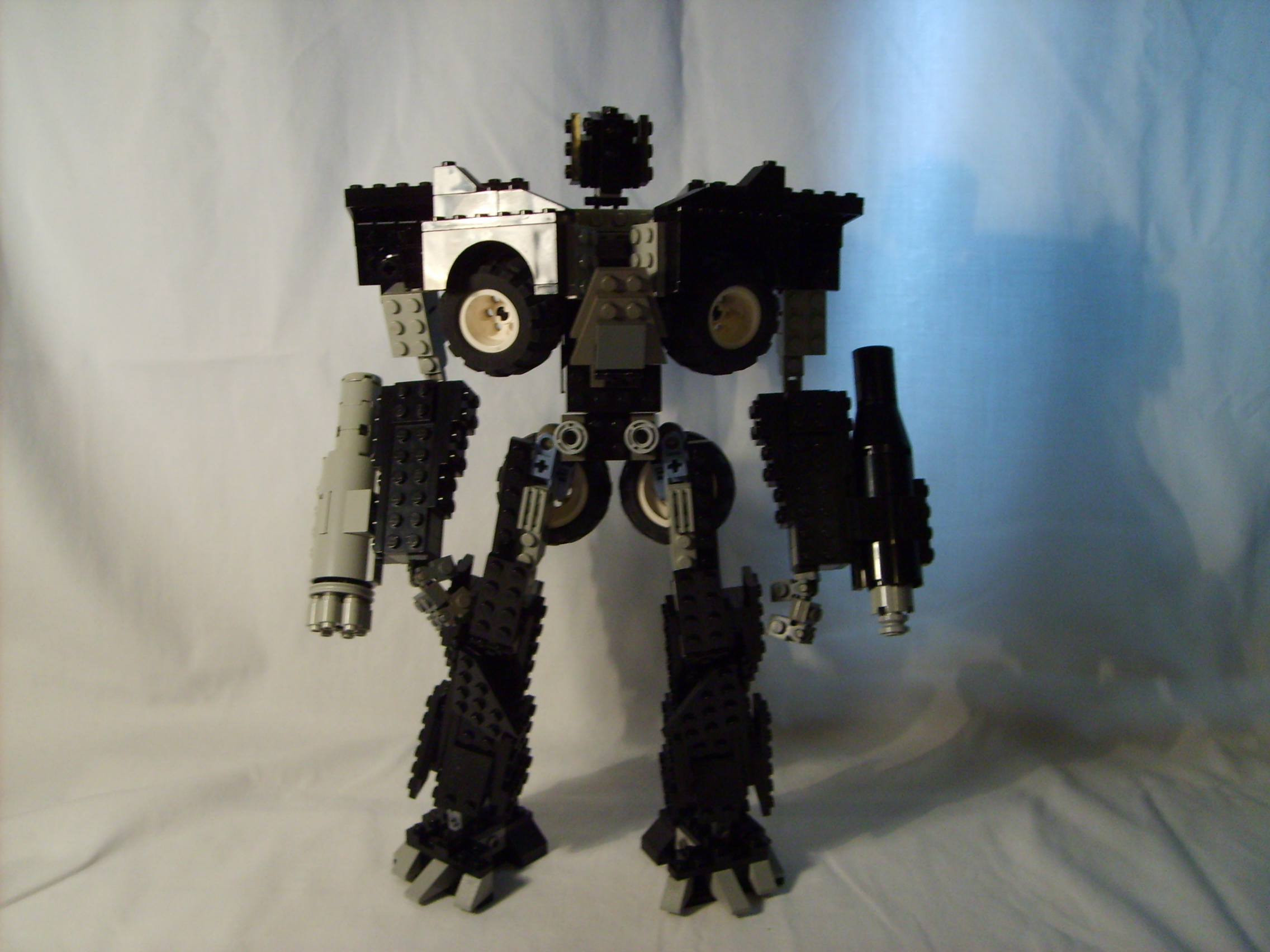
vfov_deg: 40.7
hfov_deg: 52.6
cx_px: 635
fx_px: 1284
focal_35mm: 35
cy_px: 476
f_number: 2.8
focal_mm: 5.8
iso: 140
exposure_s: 1/30
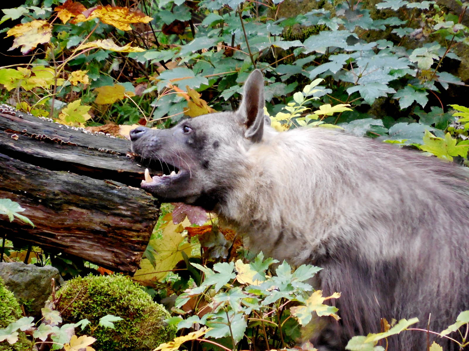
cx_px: 234
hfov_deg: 5.7
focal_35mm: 350
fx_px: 4742
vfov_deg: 4.2
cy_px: 176
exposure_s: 1/30
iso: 800
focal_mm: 63
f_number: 5.9
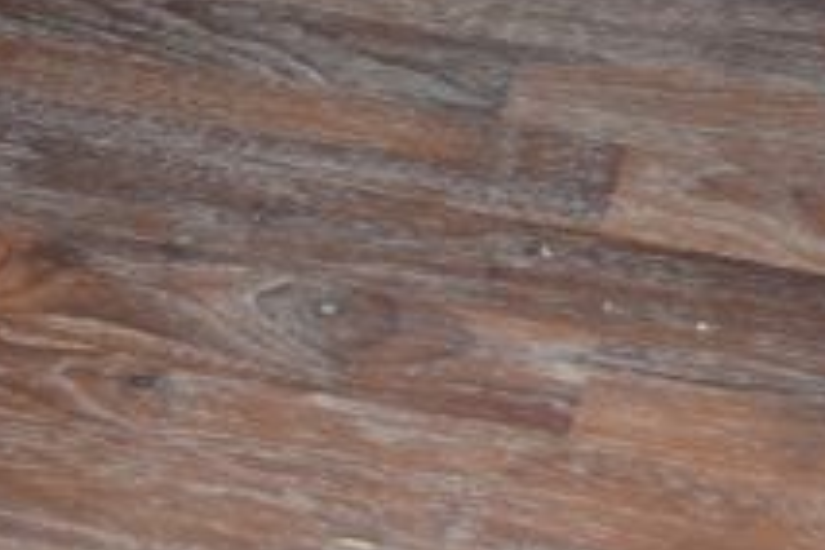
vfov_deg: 12.6
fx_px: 2475
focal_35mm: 108
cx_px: 383
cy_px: 87
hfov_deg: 18.9
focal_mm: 24
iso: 900
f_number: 4
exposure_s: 1/60
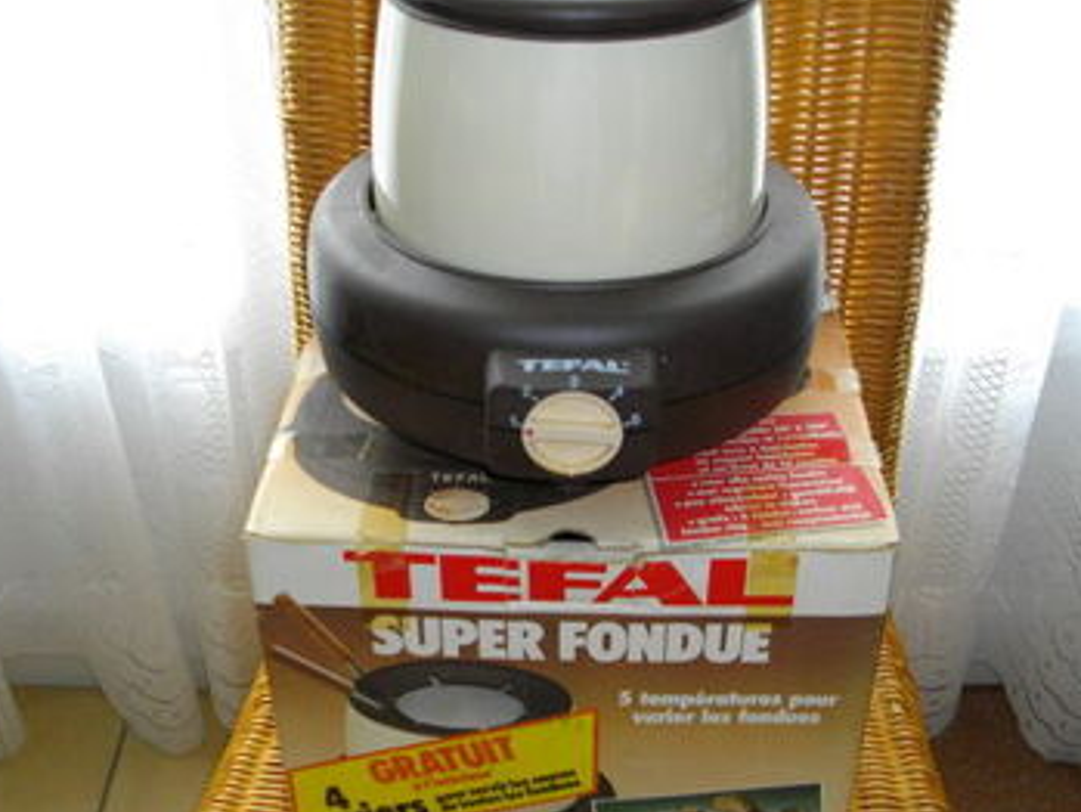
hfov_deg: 42.9
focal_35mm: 44
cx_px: 548
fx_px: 1375
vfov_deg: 32.9
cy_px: 459
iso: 200
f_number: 2.9
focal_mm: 5.7
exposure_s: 1/60
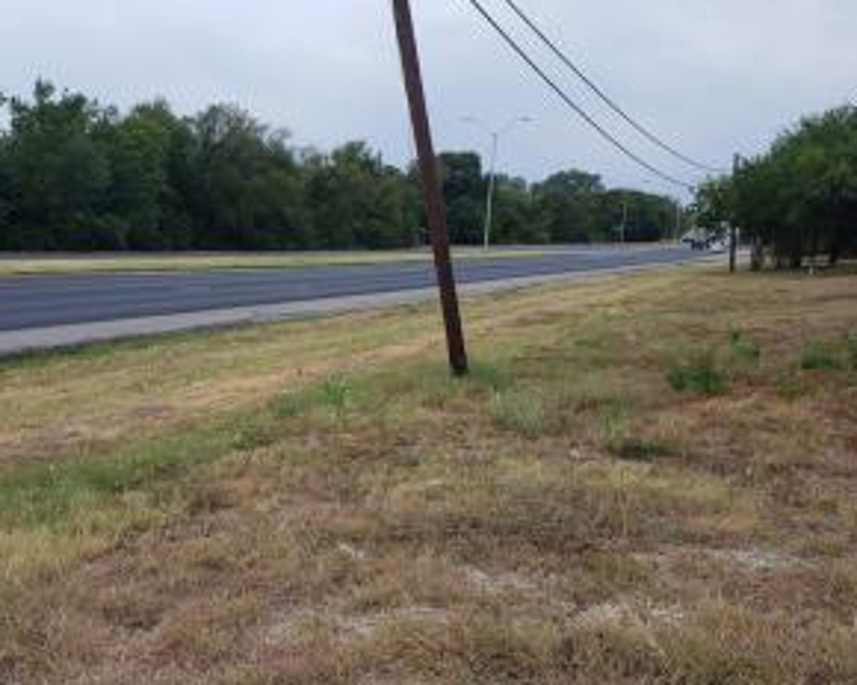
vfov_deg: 42.1
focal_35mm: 35
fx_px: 888
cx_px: 328
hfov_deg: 51.1
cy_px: 387
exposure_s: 1/552
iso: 50
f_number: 2.4
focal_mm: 4.3
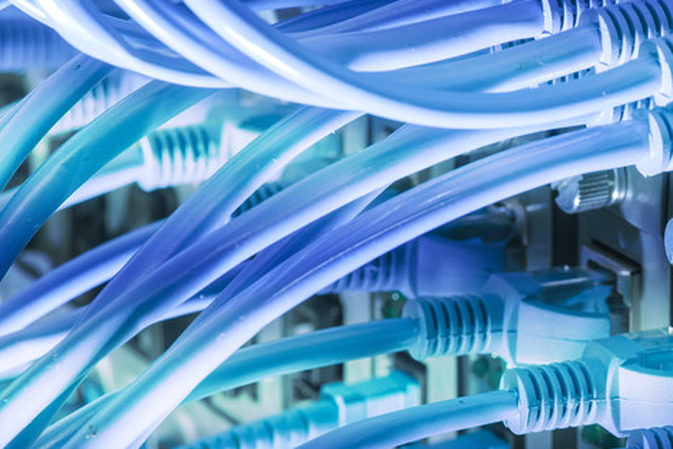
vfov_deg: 5.9
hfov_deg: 8.9
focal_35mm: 231
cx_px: 600
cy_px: 441
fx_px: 4318
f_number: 14
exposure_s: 1/200
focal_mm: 105
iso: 125
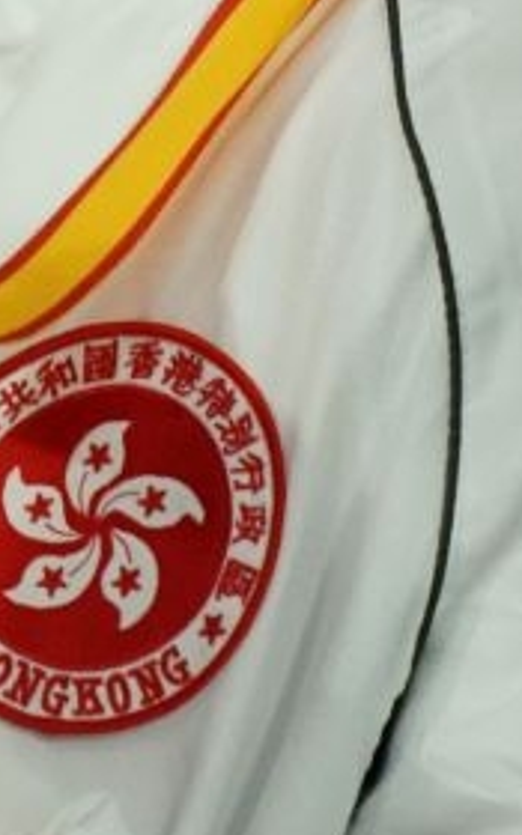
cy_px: -456
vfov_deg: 0.8
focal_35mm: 2621
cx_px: -901
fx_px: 59659
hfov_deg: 0.5
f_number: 2.8
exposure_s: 1/400
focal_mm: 400
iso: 2500
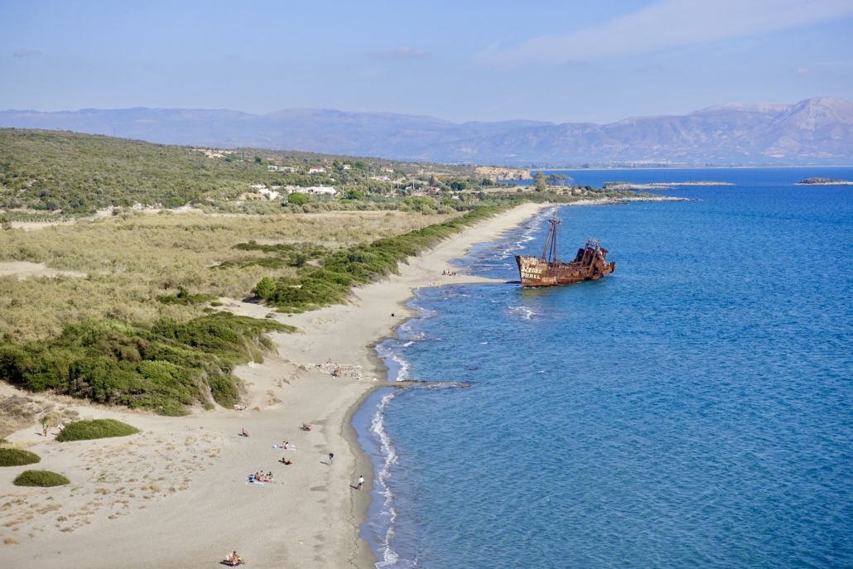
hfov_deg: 28.8
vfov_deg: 19.5
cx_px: 426
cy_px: 284
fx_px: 1659
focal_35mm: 70
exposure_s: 1/640
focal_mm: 25.7
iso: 125
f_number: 5.6
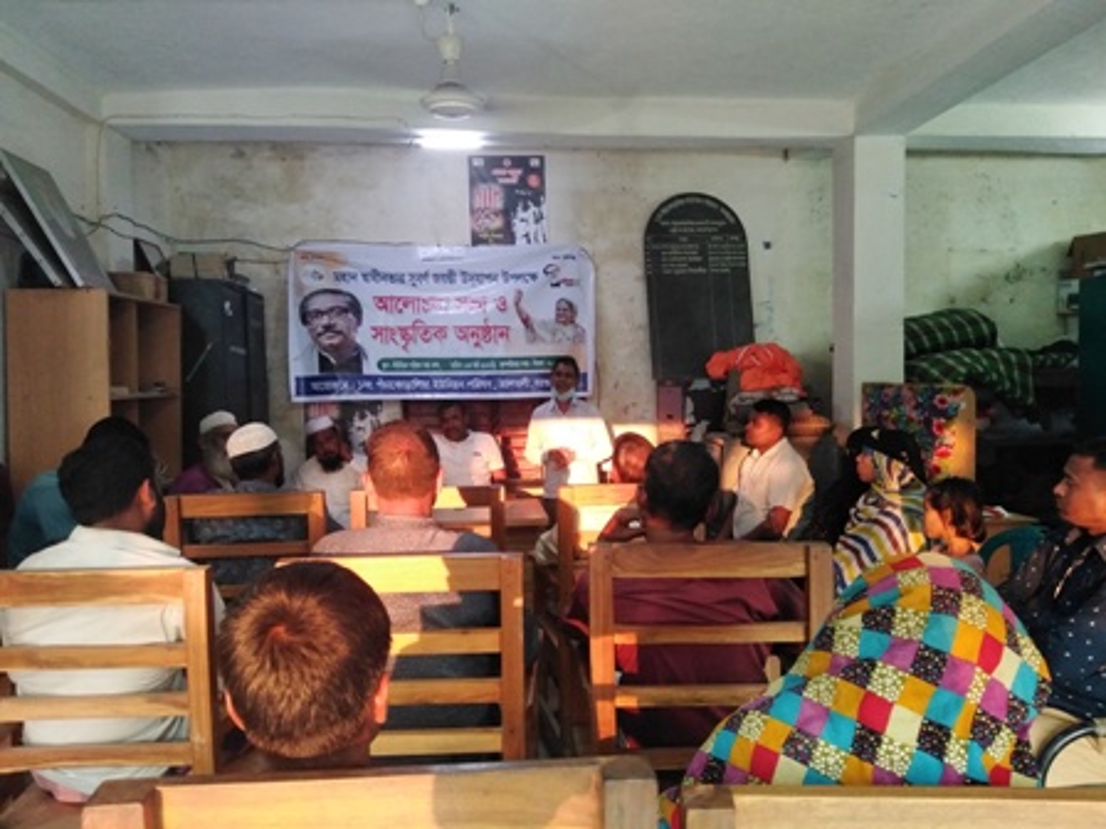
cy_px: 414
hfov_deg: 67.3
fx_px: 831
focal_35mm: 26
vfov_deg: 53.1
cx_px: 553
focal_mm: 3.59
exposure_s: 1/20
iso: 397
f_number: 1.8
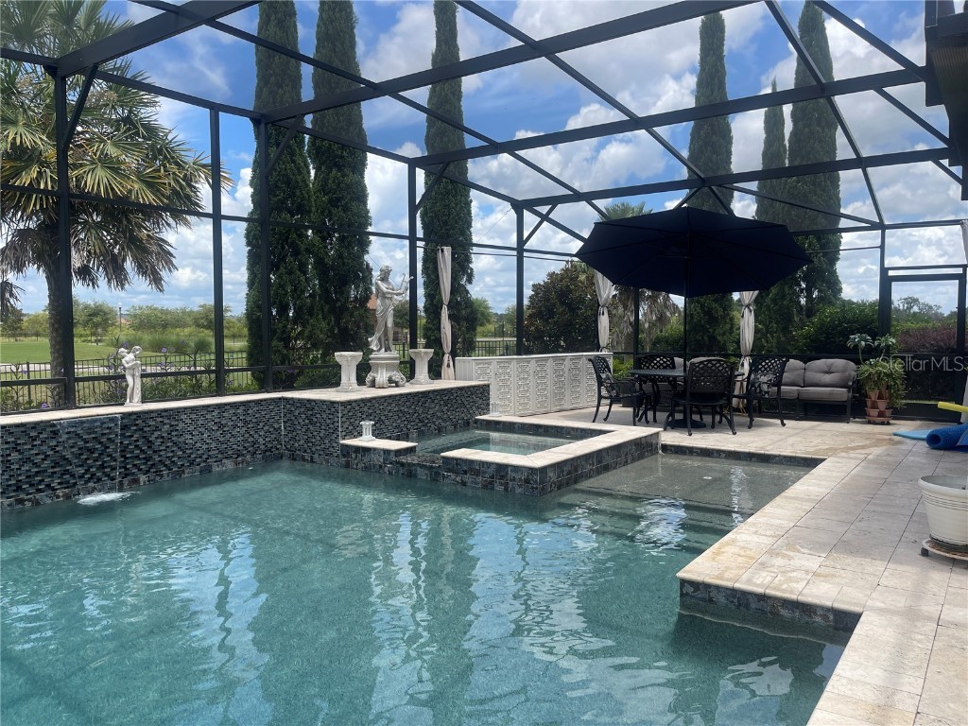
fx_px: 699
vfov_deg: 54.9
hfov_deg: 69.4
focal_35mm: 25
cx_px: 484
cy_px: 363
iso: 32
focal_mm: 5.1
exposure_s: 1/1642
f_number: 1.6
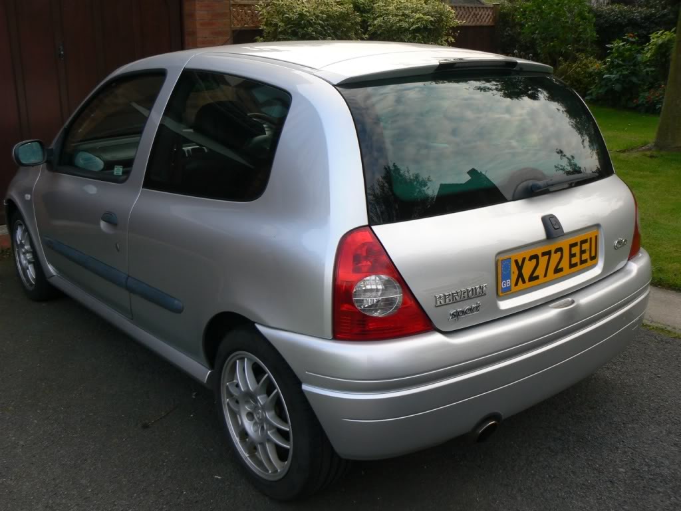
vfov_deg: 39.7
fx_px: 708
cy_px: 256
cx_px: 340
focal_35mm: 36
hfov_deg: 51.4
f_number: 5
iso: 80
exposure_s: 1/100
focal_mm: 6
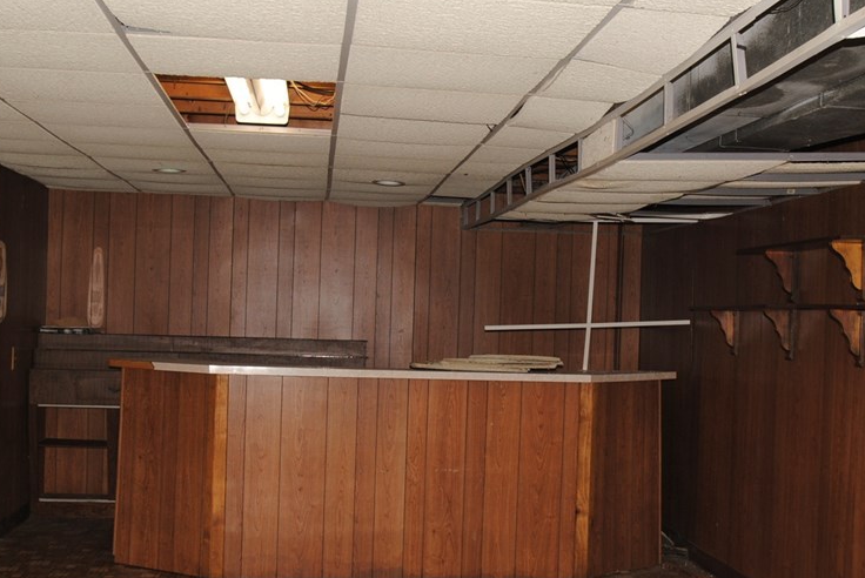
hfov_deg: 37.5
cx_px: 431
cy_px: 336
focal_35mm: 53
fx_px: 1274
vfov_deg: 25.5
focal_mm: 24
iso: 200
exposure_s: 1/60
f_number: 4.5
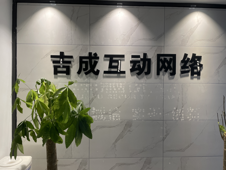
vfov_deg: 53.1
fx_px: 170
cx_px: 113
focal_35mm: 26
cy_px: 85
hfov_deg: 67.3
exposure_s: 1/100
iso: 125
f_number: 1.6
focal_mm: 4.2
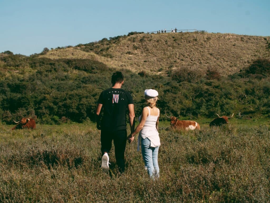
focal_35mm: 128
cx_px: 135
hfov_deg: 15.4
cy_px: 102
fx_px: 998
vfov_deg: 11.6
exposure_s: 1/50
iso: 125
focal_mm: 64
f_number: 14
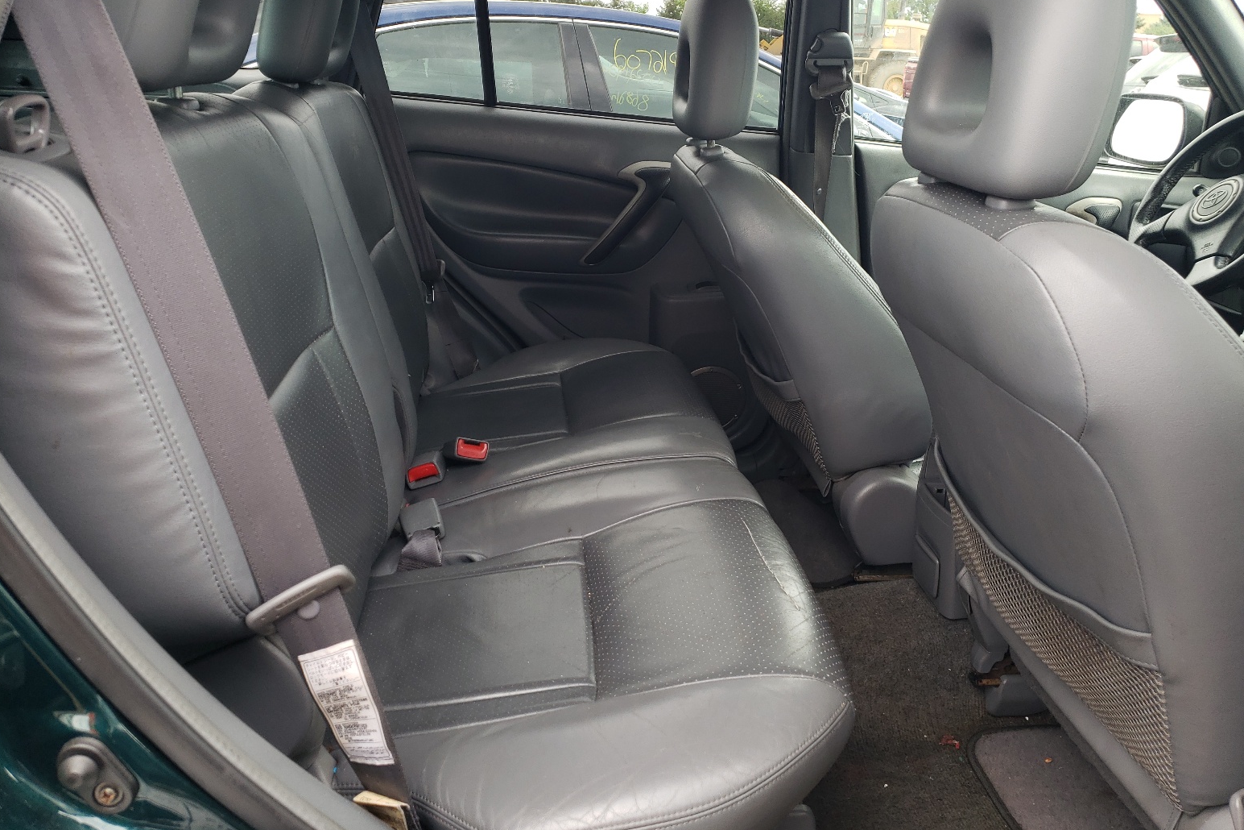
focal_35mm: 28
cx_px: 635
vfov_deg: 46.3
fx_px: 967
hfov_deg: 65.5
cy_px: 362
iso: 51
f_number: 1.5
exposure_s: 1/120
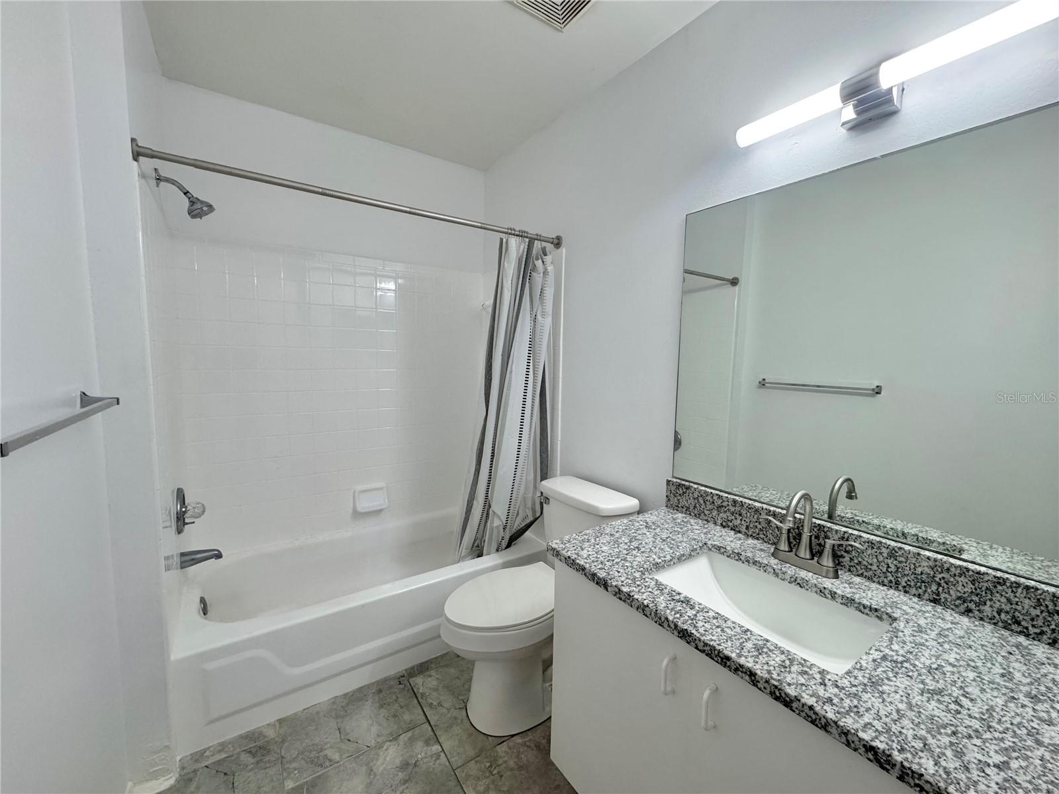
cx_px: 530
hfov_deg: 102.1
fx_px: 428
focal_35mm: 14
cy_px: 397
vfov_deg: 85.7
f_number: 2.2
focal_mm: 2.22
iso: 250
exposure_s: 1/120
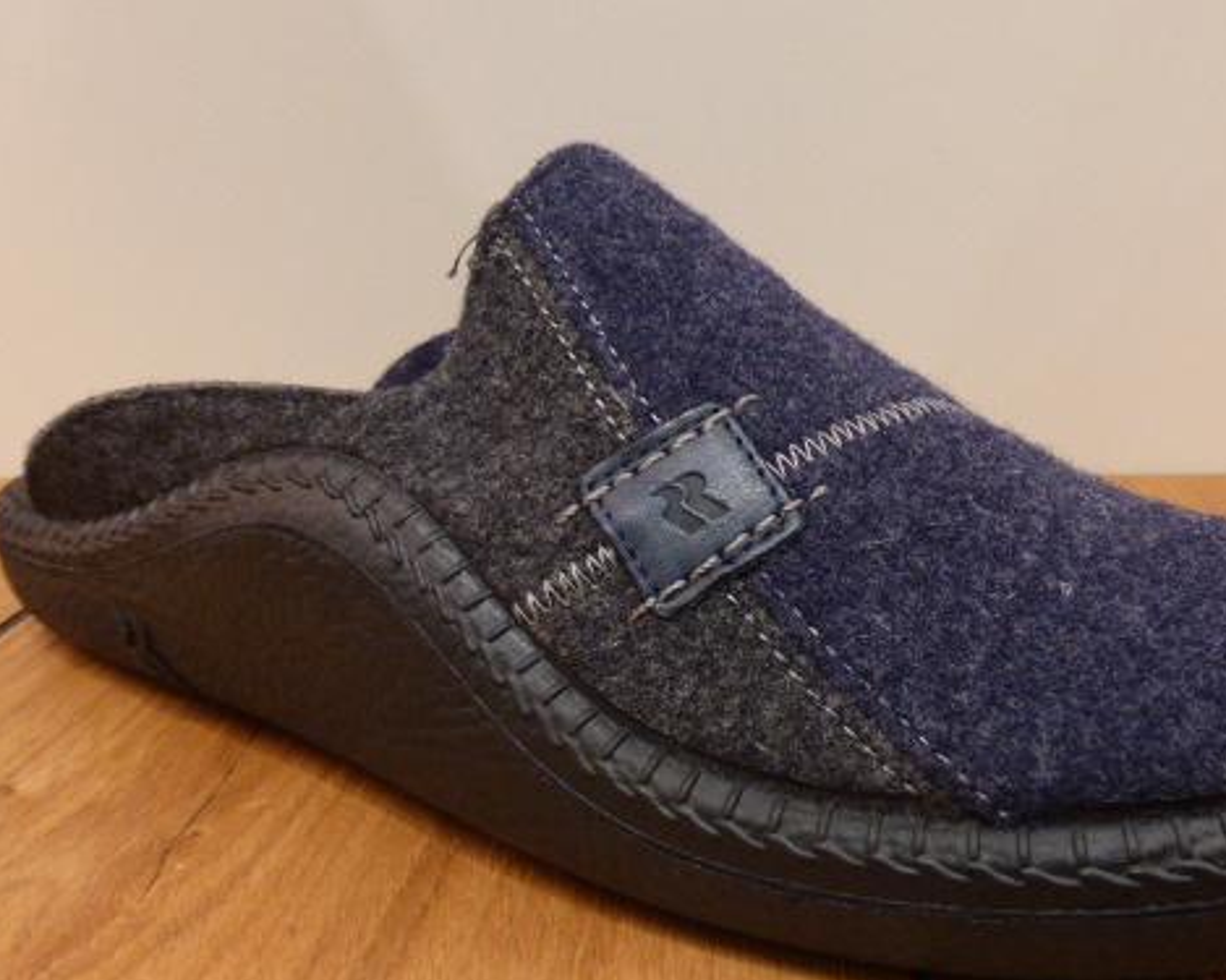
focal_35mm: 32
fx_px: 1161
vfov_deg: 45.7
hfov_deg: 55.2
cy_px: 541
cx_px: 742
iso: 320
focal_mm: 4.3
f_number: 3.3
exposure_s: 1/60
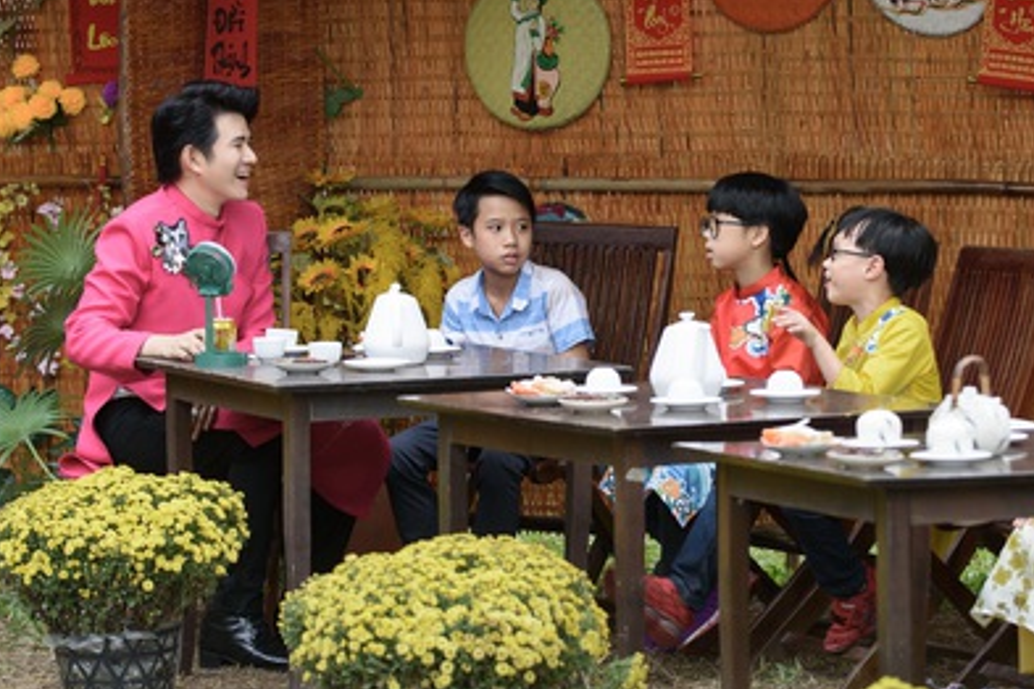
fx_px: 5227
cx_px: 666
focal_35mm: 182
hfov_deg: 11.3
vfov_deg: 7.5
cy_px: 251
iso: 200
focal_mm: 98
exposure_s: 1/160
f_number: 3.2
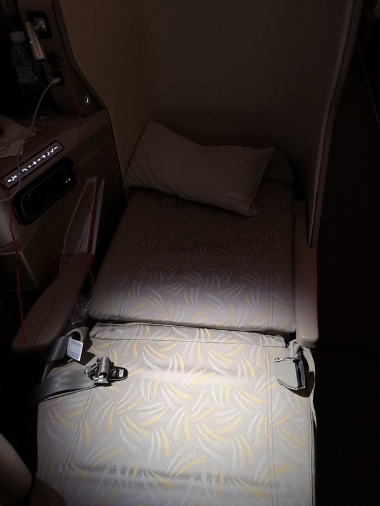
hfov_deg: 51.4
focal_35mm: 27
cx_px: 190
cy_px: 253
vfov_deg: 65.3
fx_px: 395
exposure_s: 1/25
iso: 400
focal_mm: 3.95
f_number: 1.8
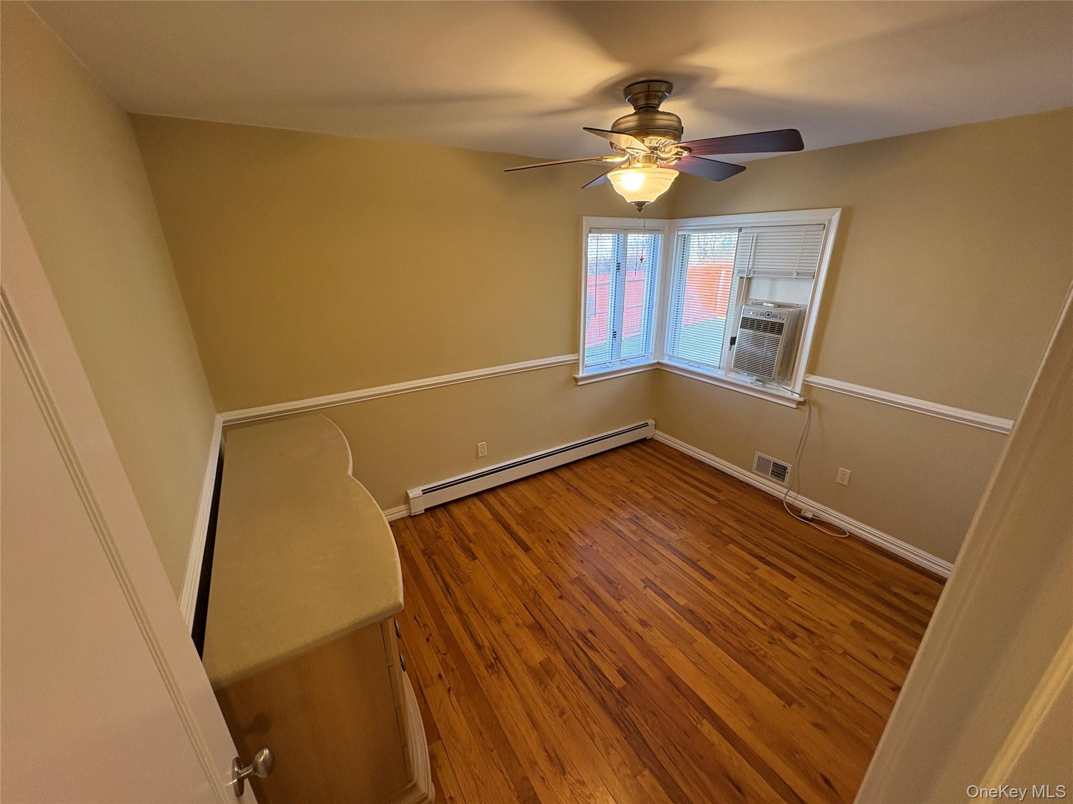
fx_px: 434
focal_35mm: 14
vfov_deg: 85.7
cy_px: 402
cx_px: 536
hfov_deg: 102.1
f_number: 2.2
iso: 250
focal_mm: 2.22
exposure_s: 1/120
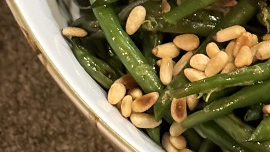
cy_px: -45
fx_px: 1926
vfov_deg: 4.5
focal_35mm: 269
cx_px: 422
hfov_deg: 7.8
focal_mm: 5.96
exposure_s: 1/40
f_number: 1.6
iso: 250
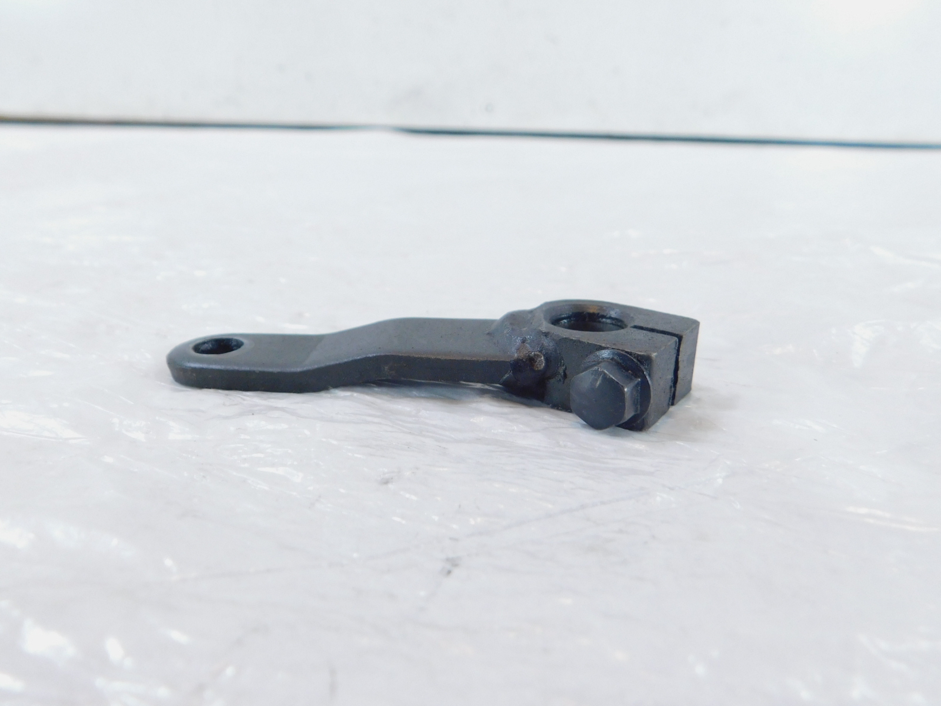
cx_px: 470
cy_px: 353
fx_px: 680
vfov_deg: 54.9
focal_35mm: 25
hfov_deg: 69.4
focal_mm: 4.5
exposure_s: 1/30
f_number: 3.1
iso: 220
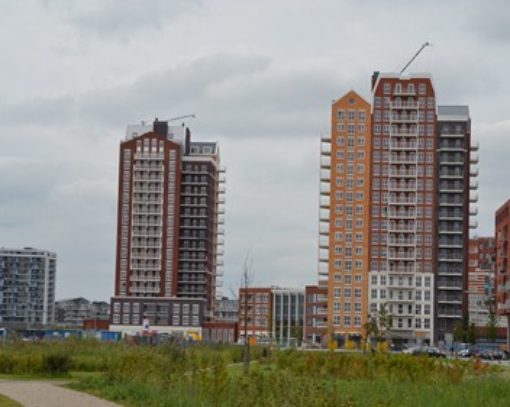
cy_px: 192
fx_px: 1508
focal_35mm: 100
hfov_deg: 19.2
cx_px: 239
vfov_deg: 15.4
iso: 100
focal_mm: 50
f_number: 8
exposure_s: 1/250
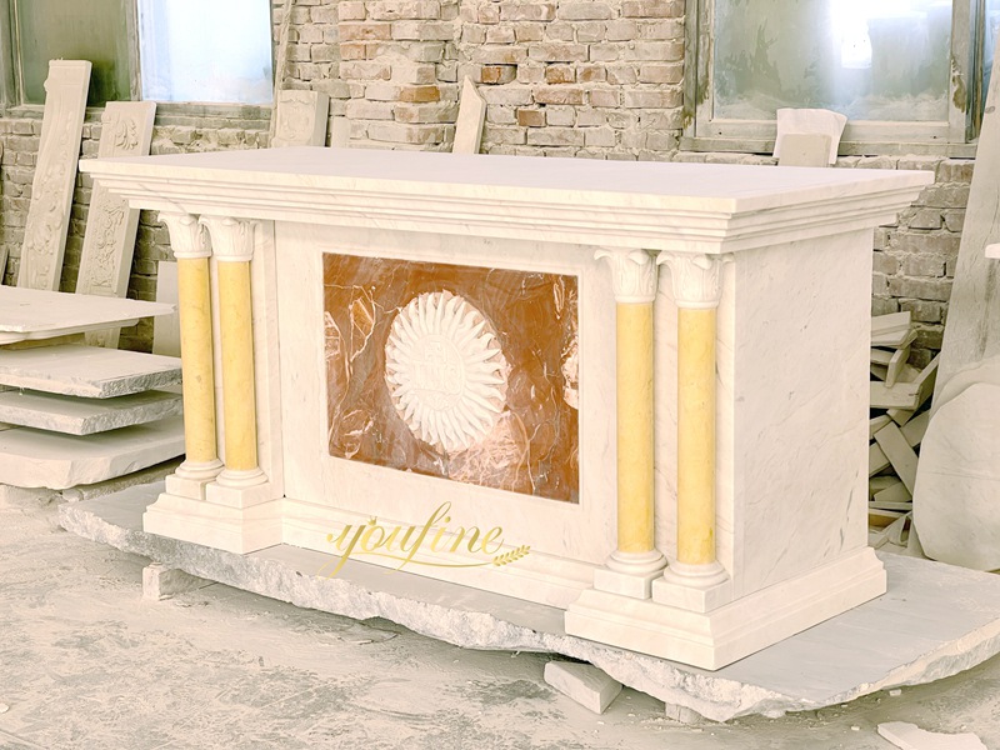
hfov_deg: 30.3
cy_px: 375
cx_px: 500
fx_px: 1849
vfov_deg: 22.9
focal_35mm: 64
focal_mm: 7.5
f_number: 2.2
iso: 32
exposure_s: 1/99
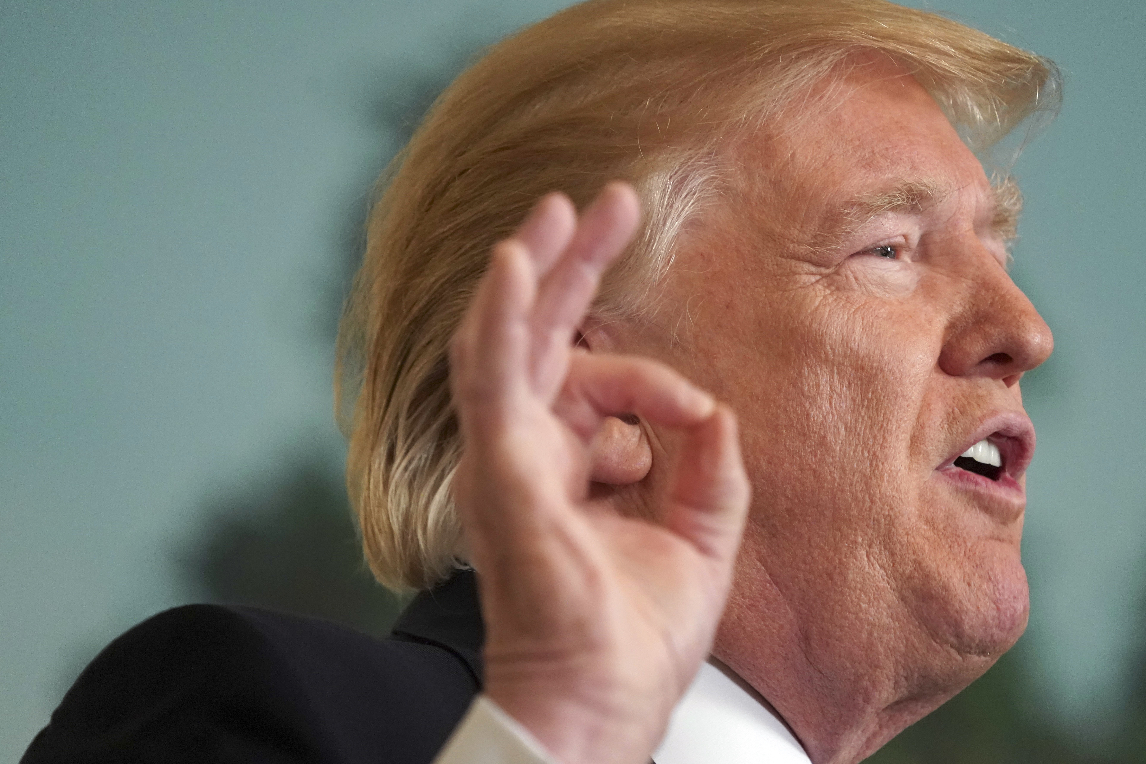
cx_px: 630
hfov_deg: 5.0
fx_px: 13018
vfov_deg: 3.4
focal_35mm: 409
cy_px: 415
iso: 6400
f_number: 5.6
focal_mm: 361
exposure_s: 1/320
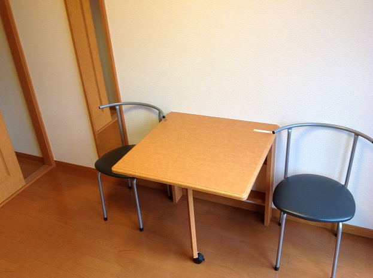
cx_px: 186
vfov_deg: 40.6
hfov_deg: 52.7
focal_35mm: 35
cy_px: 139
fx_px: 376
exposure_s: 1/24
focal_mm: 4.28
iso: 64
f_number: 2.4
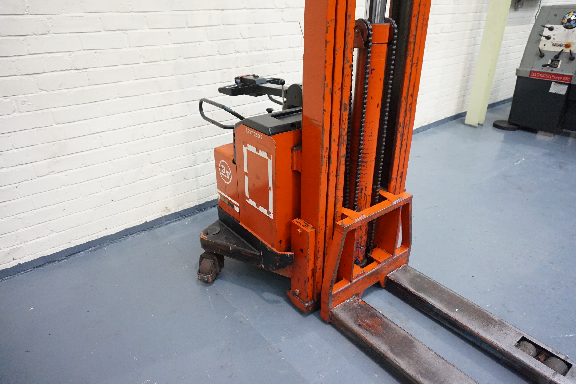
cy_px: 192
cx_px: 288
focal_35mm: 24
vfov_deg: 53.1
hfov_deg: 73.7
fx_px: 384
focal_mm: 16
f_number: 3.5
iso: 3200
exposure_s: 1/125
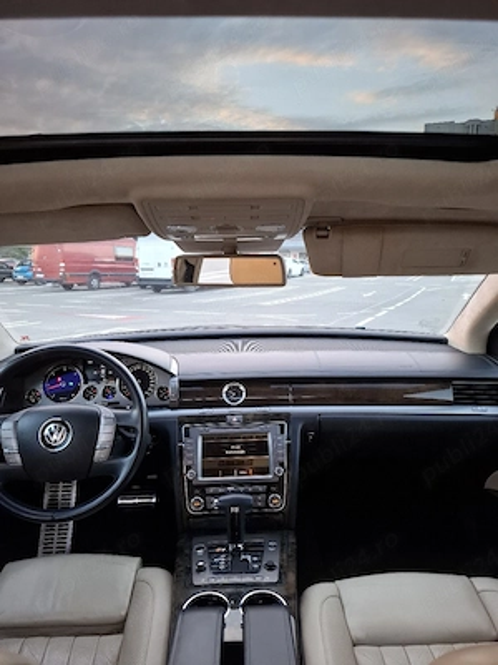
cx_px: 249
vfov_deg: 73.9
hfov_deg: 58.9
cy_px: 332
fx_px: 441
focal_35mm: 23
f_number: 1.8
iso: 320
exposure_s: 1/100
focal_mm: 5.54
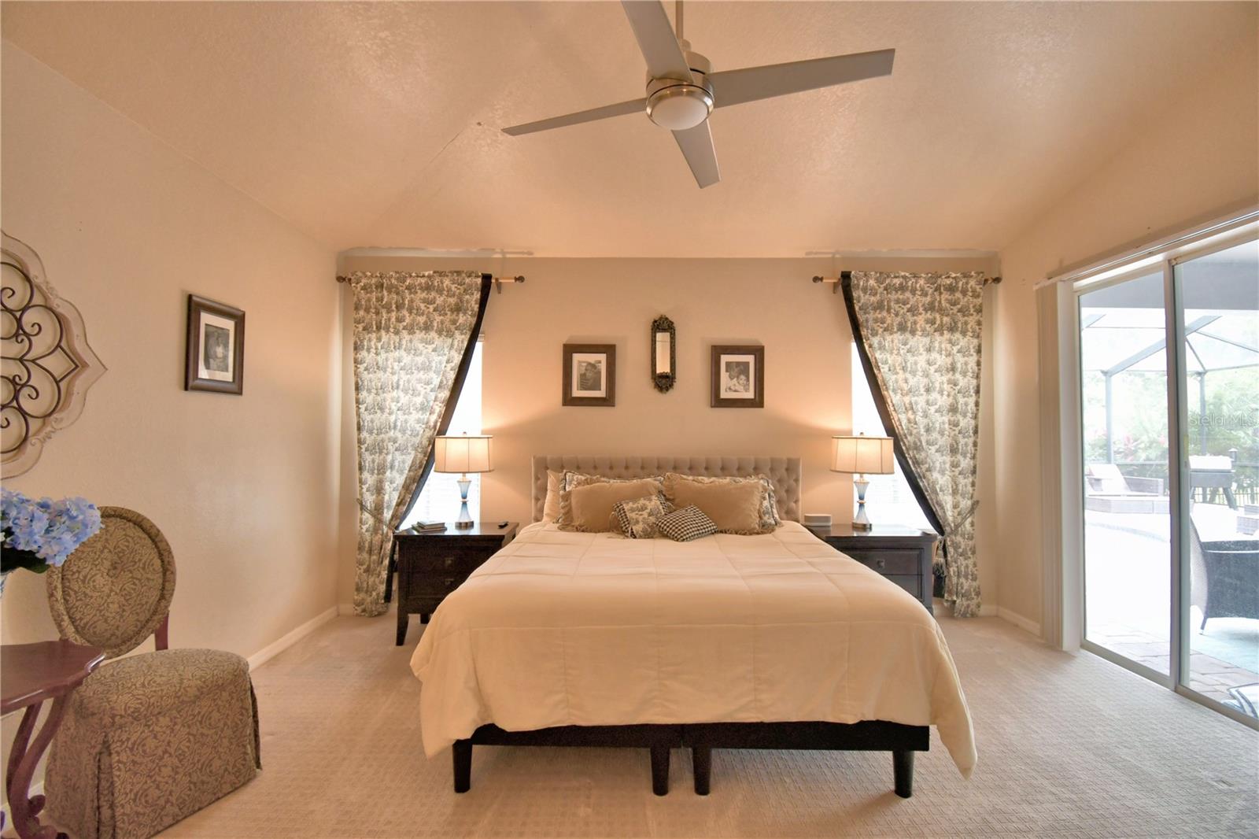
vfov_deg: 77.3
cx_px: 630
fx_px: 524
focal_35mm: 15
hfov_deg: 100.4
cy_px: 420
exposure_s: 1/30
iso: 450
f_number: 4.5
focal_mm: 10
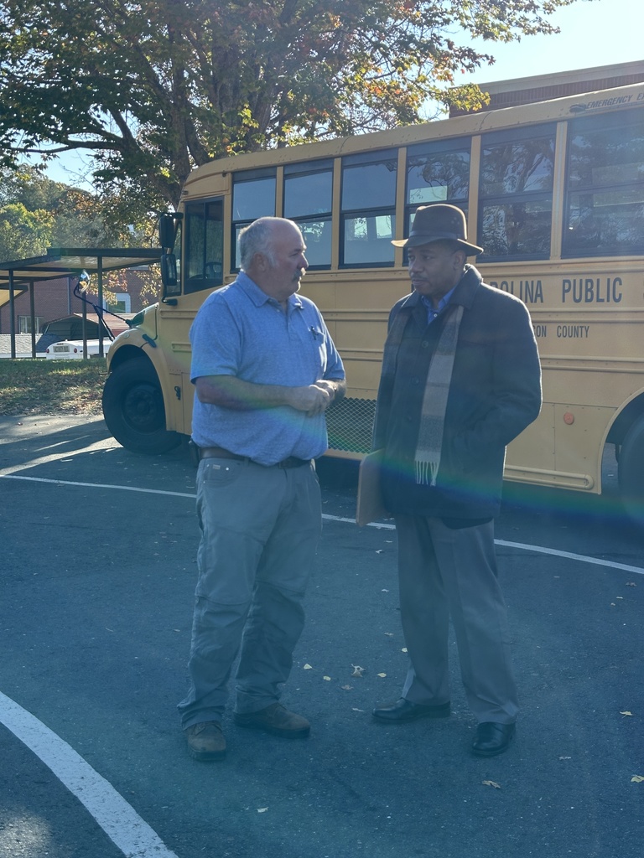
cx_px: 322
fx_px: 1191
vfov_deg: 39.7
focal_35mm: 48
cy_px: 429
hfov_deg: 30.3
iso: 64
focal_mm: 6.86
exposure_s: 1/864
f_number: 1.78
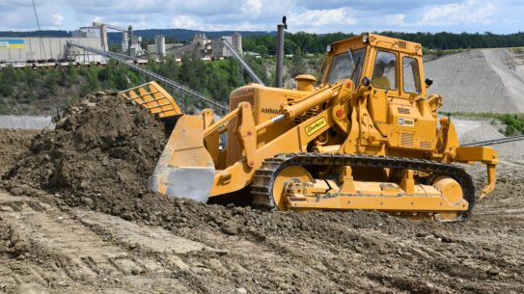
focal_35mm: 42
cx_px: 255
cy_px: 128
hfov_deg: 48.4
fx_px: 583
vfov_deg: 28.3
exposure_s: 1/400
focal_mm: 32
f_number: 10
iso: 200
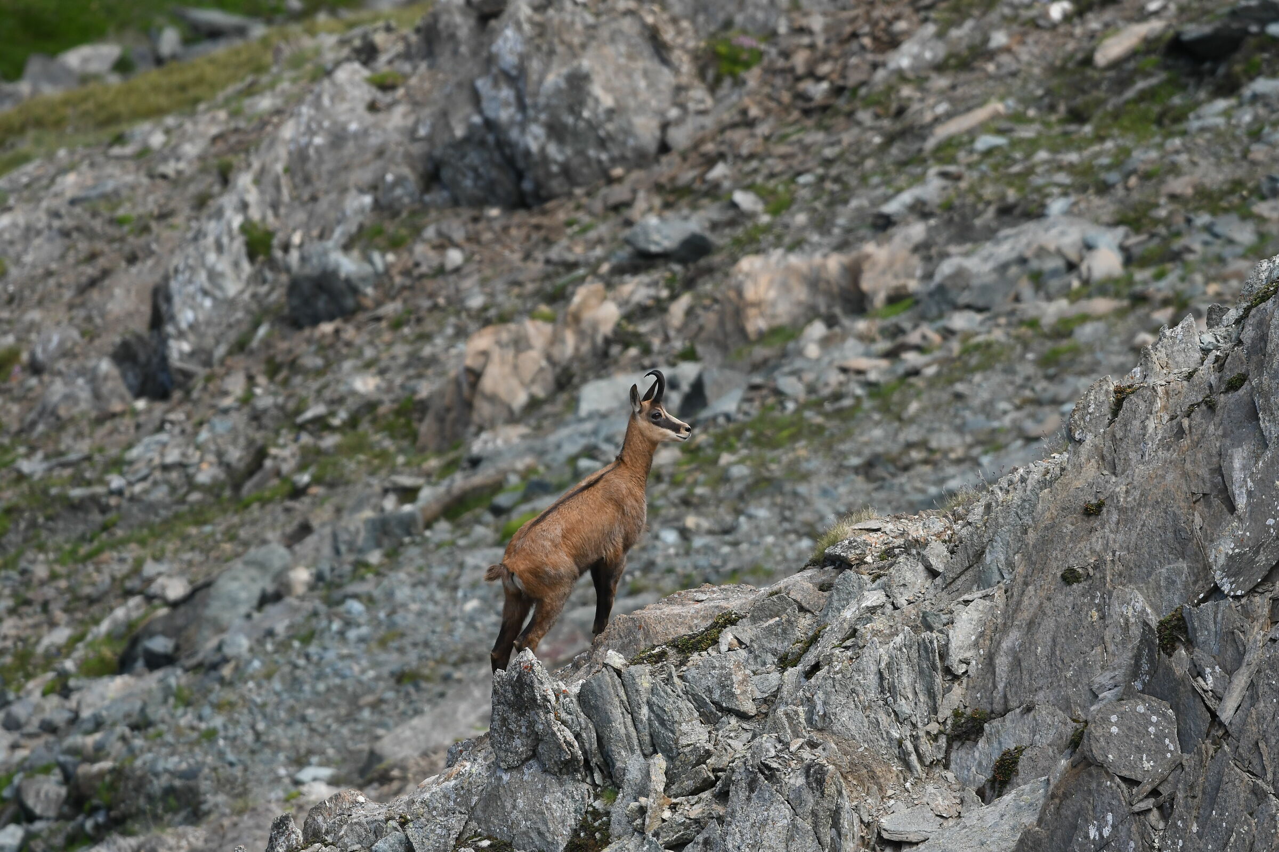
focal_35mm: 750
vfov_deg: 1.8
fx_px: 26644
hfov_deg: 2.7
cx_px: 640
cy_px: 426
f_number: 6.3
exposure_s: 1/1250
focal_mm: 500
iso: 560
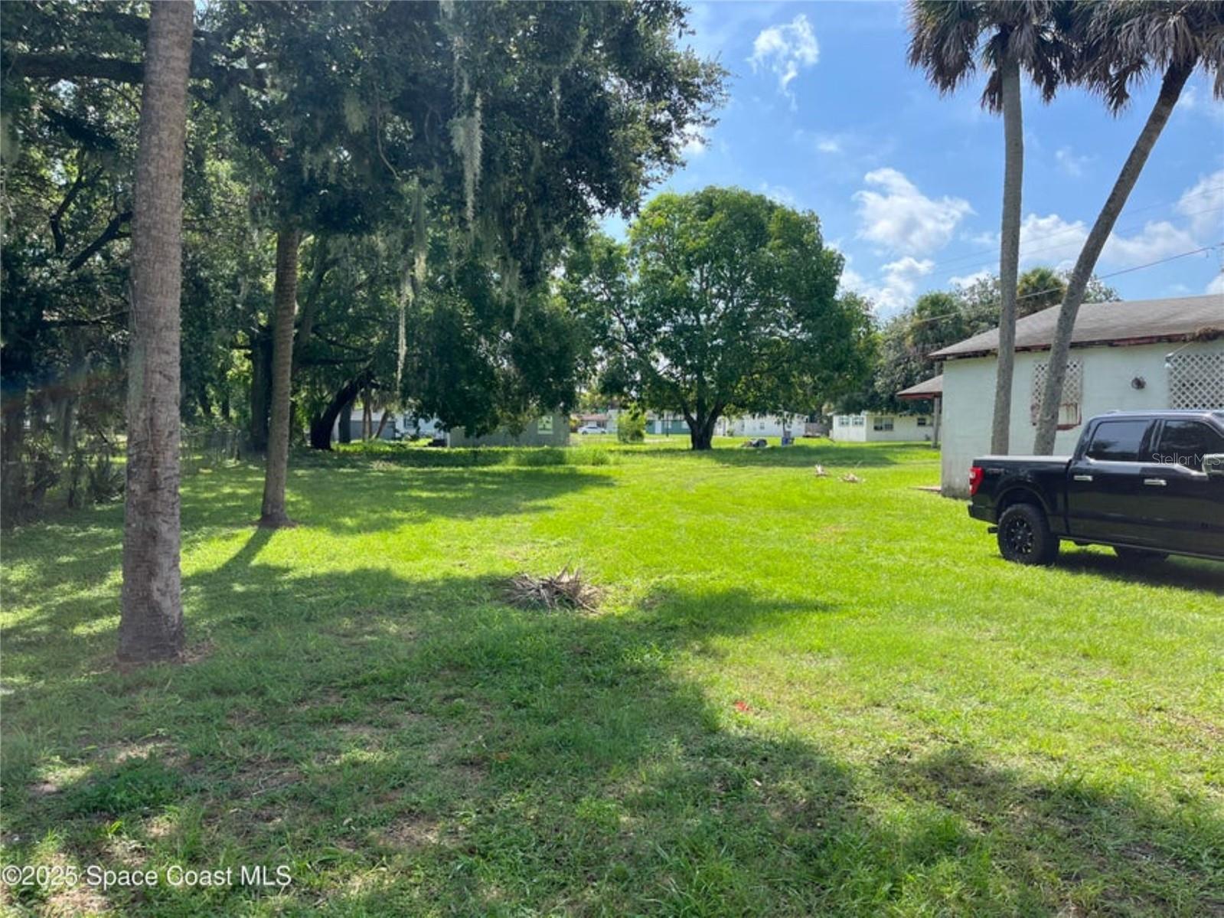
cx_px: 612
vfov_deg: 53.1
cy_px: 459
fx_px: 919
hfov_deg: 67.3
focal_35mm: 26
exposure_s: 1/1558
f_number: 1.6
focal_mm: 5.1
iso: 50
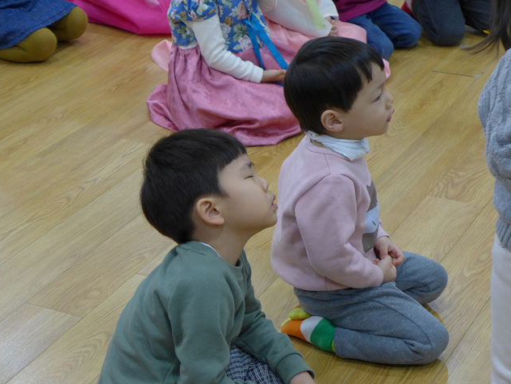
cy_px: 191
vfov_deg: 16.2
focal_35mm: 91
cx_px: 254
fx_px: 1344
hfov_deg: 21.5
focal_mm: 17.7
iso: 400
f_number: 2.3
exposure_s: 1/125
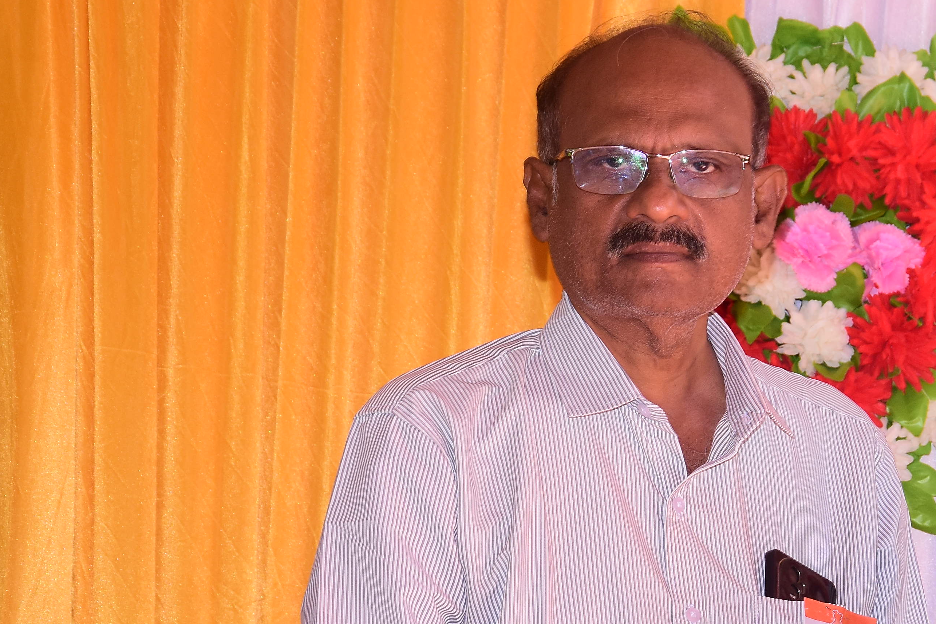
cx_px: 1032
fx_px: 6370
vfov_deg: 5.6
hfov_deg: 8.3
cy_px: 601
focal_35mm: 245
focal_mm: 70
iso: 320
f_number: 7.1
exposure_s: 1/125
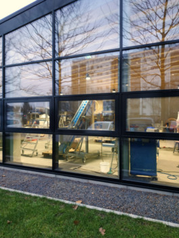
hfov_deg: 56.8
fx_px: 165
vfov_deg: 71.6
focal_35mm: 24
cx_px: 90
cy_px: 119
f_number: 1.9
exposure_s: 1/25
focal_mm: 3.9
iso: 250
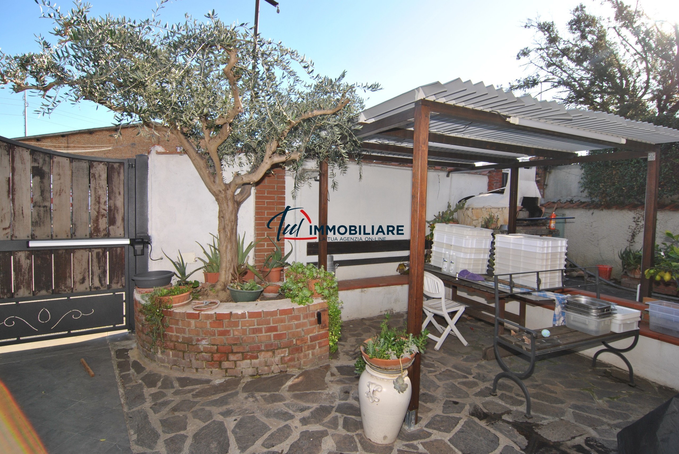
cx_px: 340
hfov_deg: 89.9
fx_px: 340
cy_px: 227
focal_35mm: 18
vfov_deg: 67.5
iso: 100
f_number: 6.3
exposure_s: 1/160
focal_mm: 12
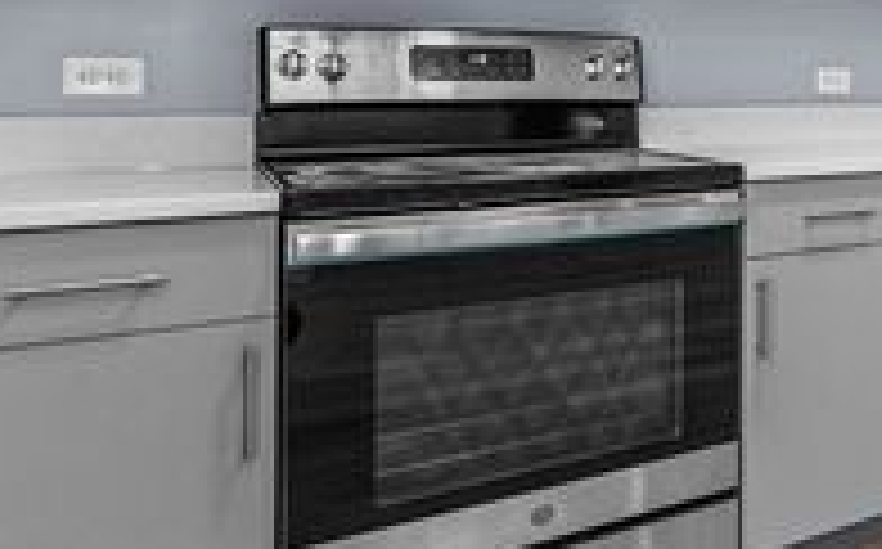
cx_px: 972
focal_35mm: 39
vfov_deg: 31.5
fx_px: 936
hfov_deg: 40.6
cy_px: 79
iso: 500
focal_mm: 10
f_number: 4.5
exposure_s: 1/80
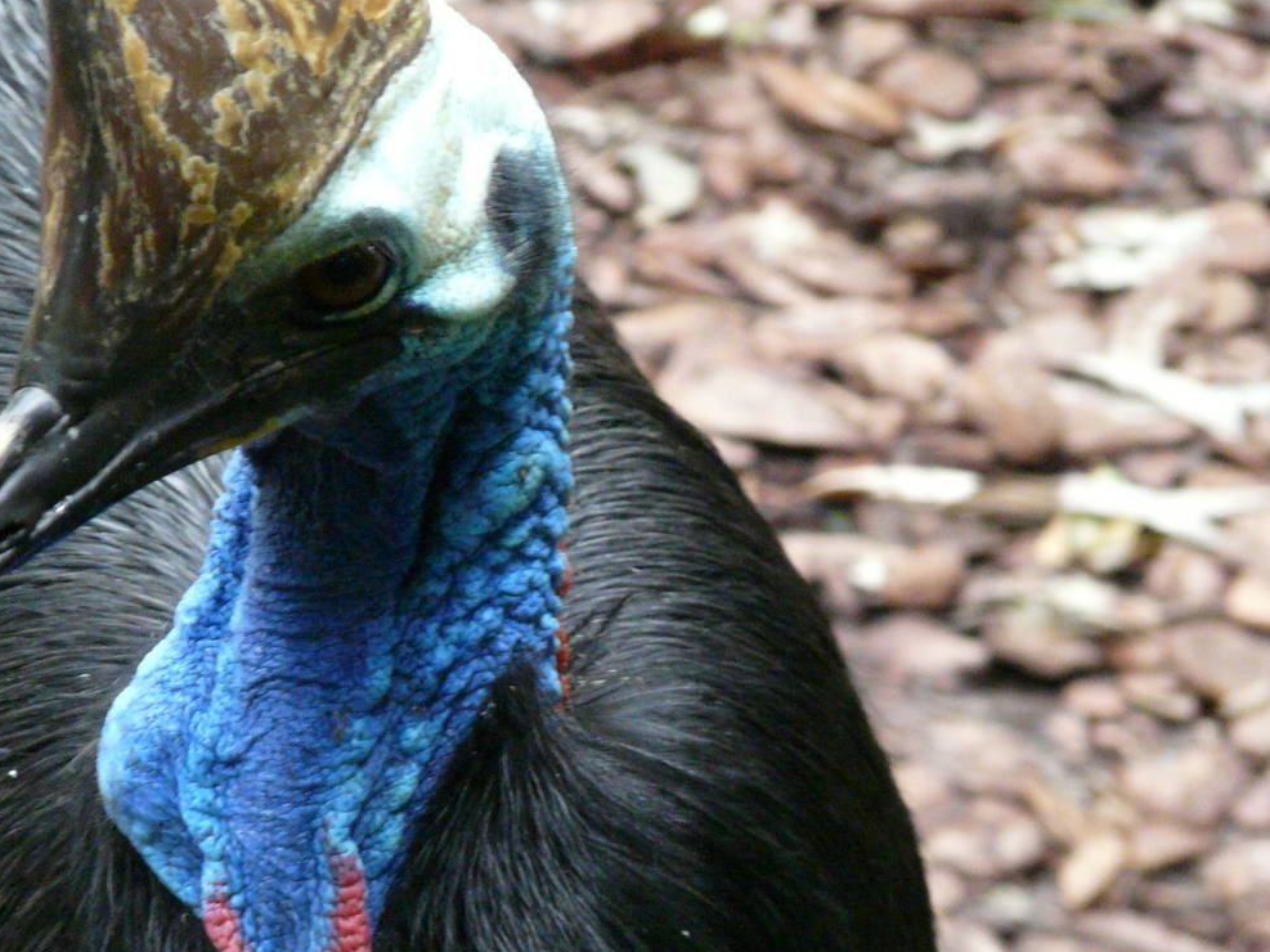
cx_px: 271
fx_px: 14747
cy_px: 493
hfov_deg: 4.9
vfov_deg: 3.7
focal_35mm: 402
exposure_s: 1/20
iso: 400
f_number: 3.6
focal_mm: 40.8
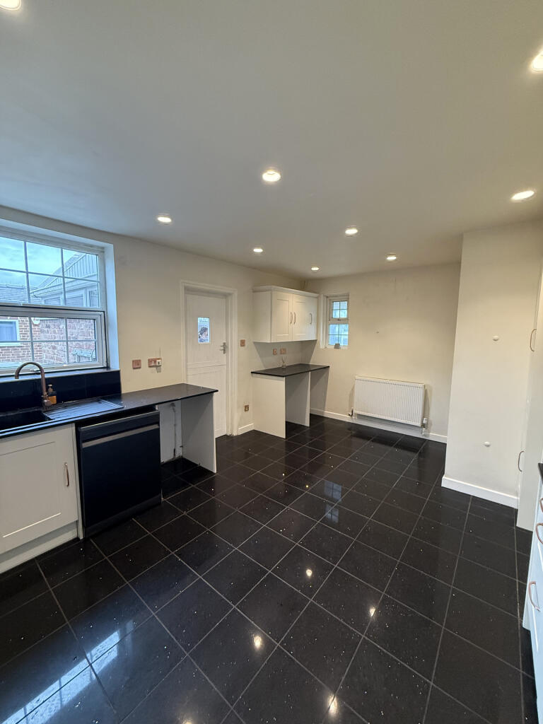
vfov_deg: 102.1
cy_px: 362
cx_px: 272
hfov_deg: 85.7
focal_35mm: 14
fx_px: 293
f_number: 2.2
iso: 640
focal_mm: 2.22
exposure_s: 1/100
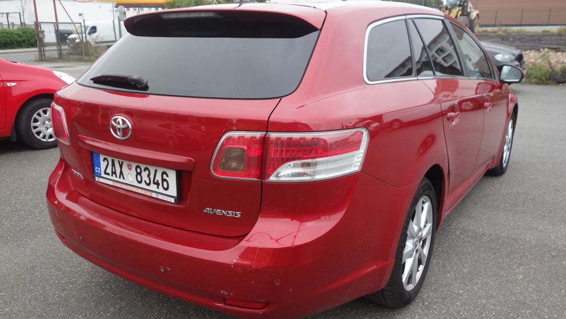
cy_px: 168
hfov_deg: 64.3
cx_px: 279
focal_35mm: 30
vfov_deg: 38.9
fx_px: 450
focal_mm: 10.4
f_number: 2.8
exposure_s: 1/100
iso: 125
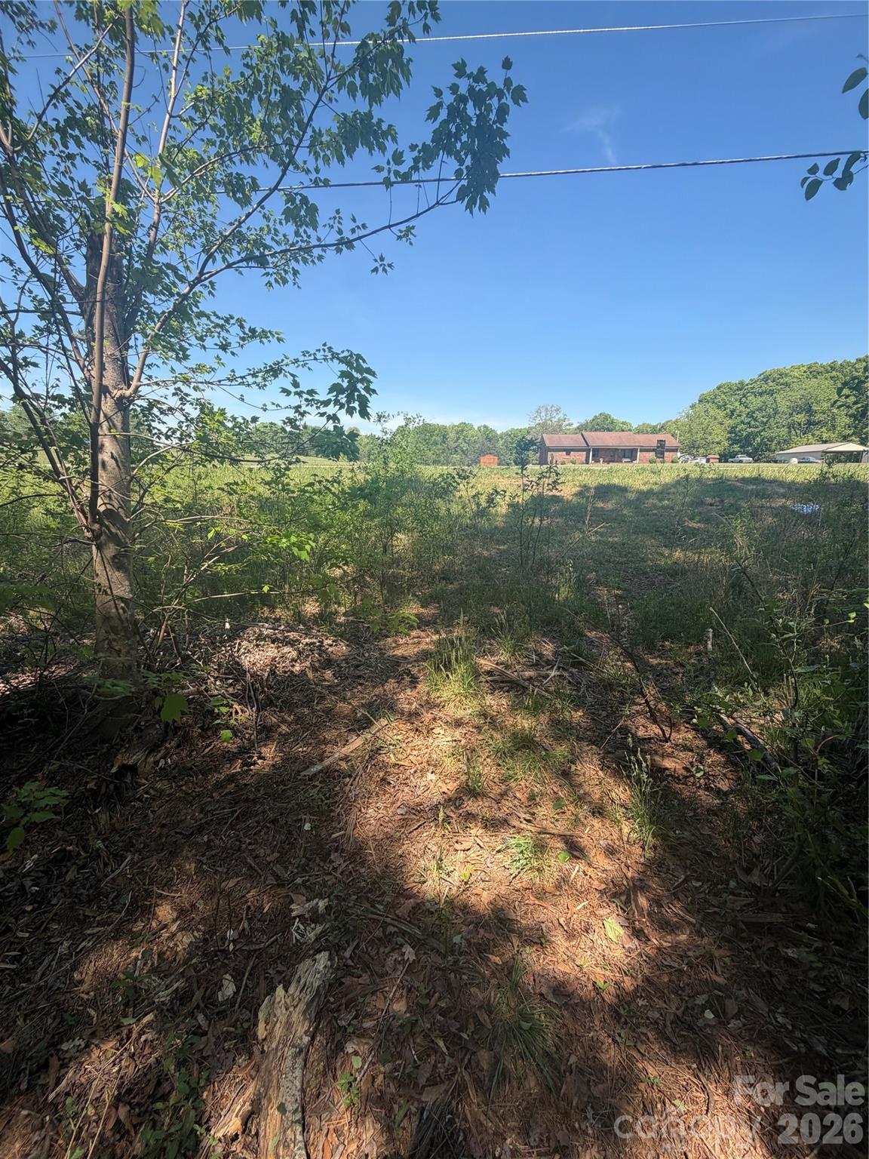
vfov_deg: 102.1
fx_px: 469
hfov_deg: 85.7
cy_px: 580
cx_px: 434
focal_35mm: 14
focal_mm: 2.22
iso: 40
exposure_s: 1/631
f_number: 2.2
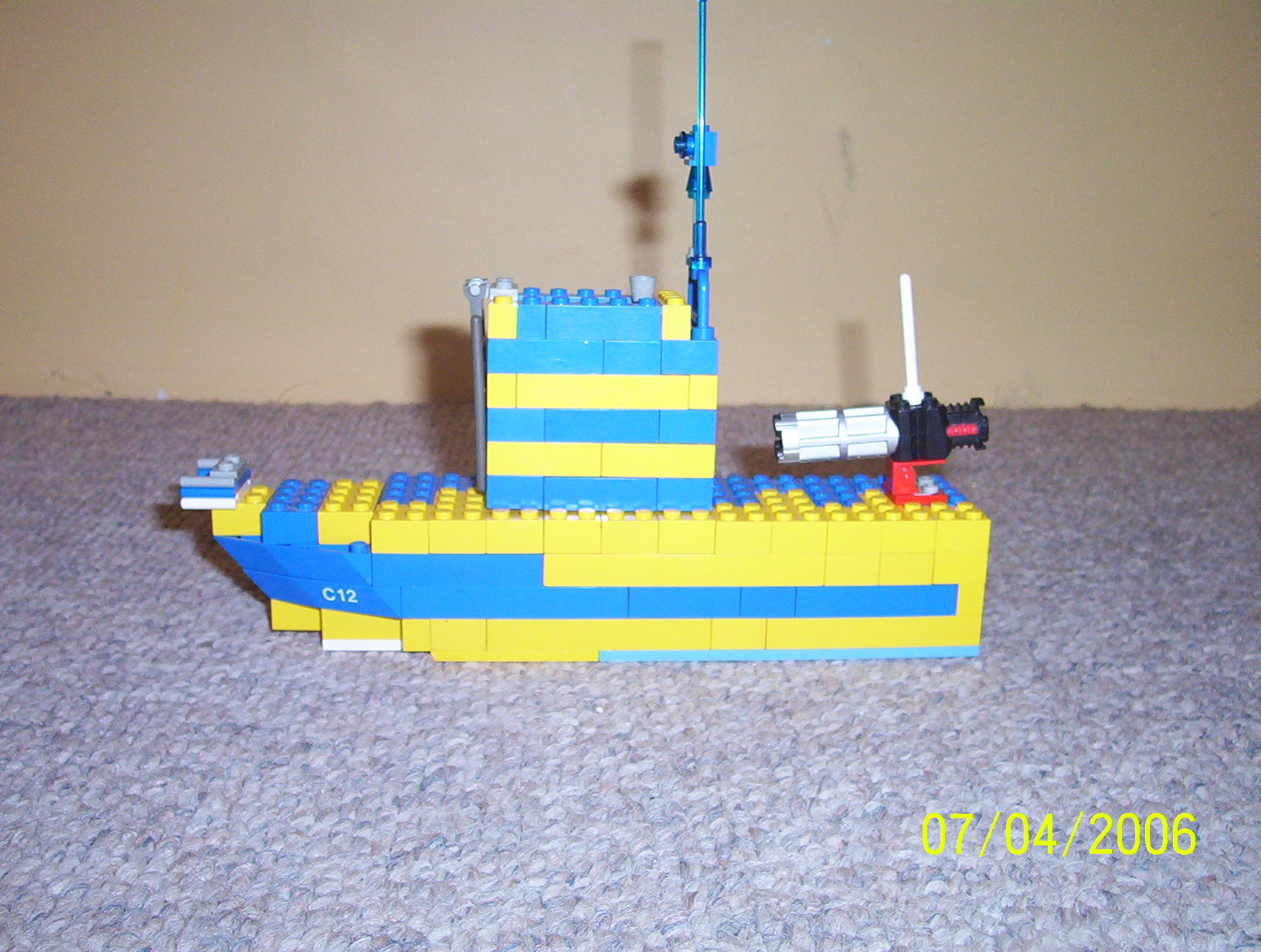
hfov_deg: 43.8
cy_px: 476
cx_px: 630
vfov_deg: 33.7
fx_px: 1570
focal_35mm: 43
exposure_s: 1/60
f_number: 2.73
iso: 140
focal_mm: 5.77
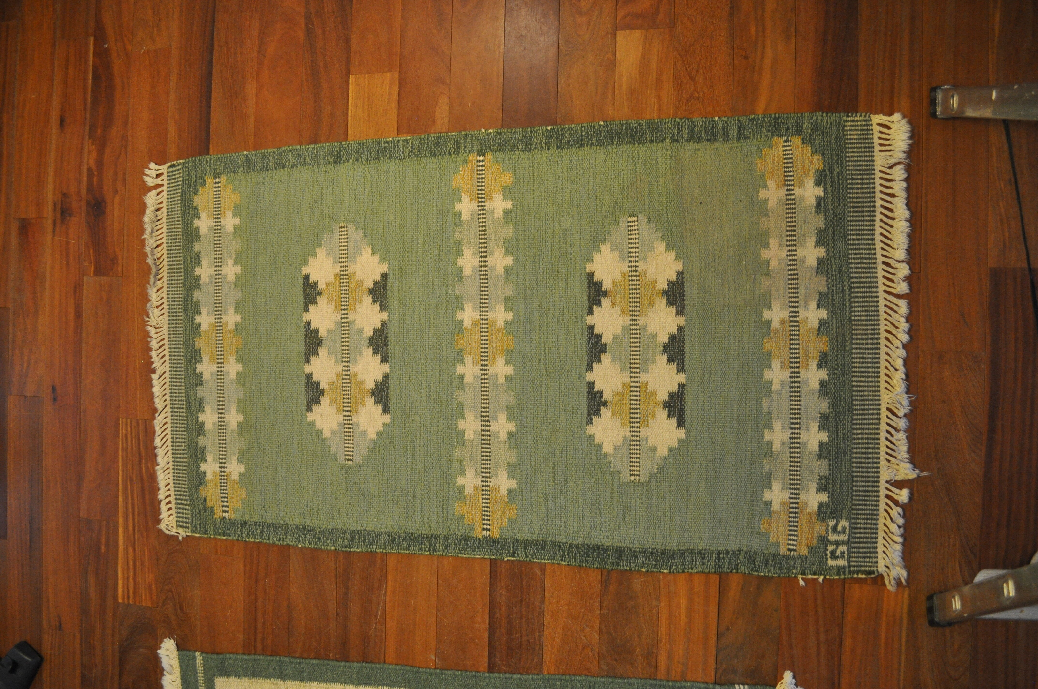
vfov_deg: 47.8
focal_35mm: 27
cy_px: 344
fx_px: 778
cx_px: 519
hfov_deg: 67.4
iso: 800
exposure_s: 1/50
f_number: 3.5
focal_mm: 18
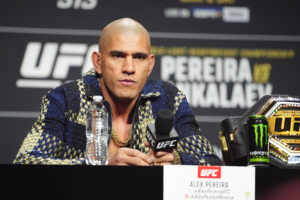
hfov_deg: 6.9
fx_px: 2500
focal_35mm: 300
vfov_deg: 4.6
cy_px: 100
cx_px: 150
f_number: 2.8
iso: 3200
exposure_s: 1/800
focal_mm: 200
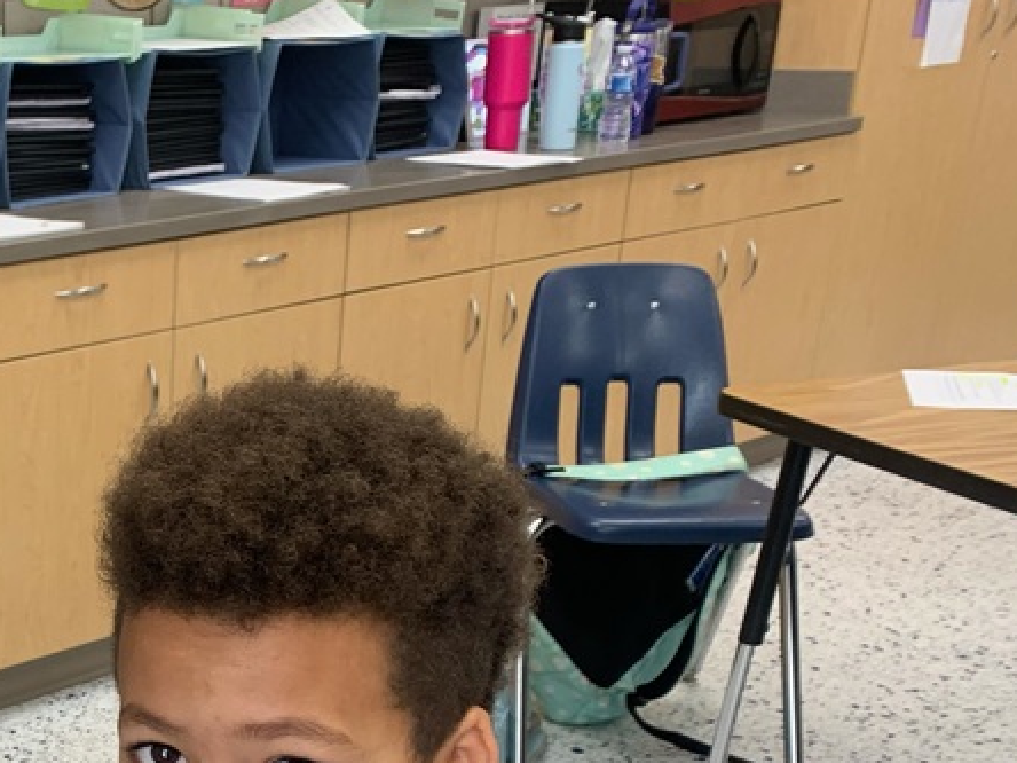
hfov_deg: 28.9
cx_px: -124
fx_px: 1763
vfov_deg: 23.3
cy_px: 781
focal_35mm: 60
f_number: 1.8
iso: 64
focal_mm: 4.25
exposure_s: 1/60
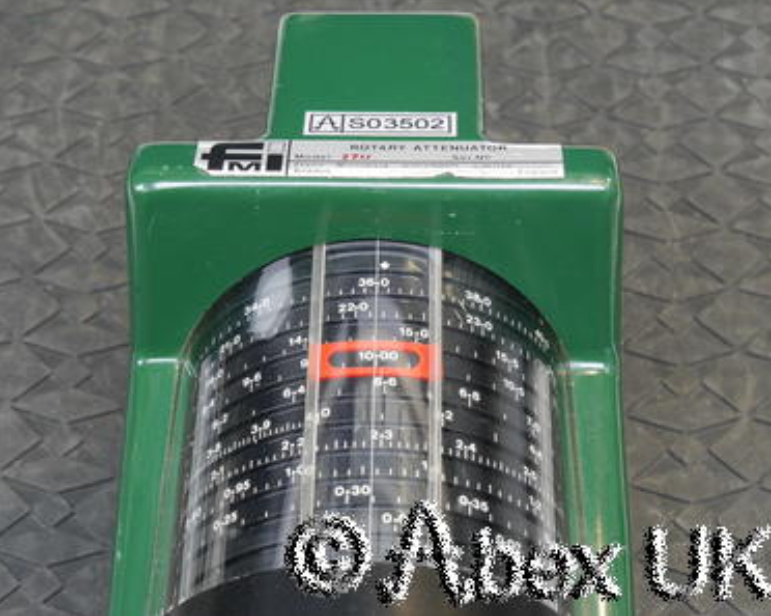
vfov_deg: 18.3
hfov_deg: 22.8
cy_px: 307
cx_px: 375
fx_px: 1915
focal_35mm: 84
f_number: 11
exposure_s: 1/4
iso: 400
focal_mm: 40
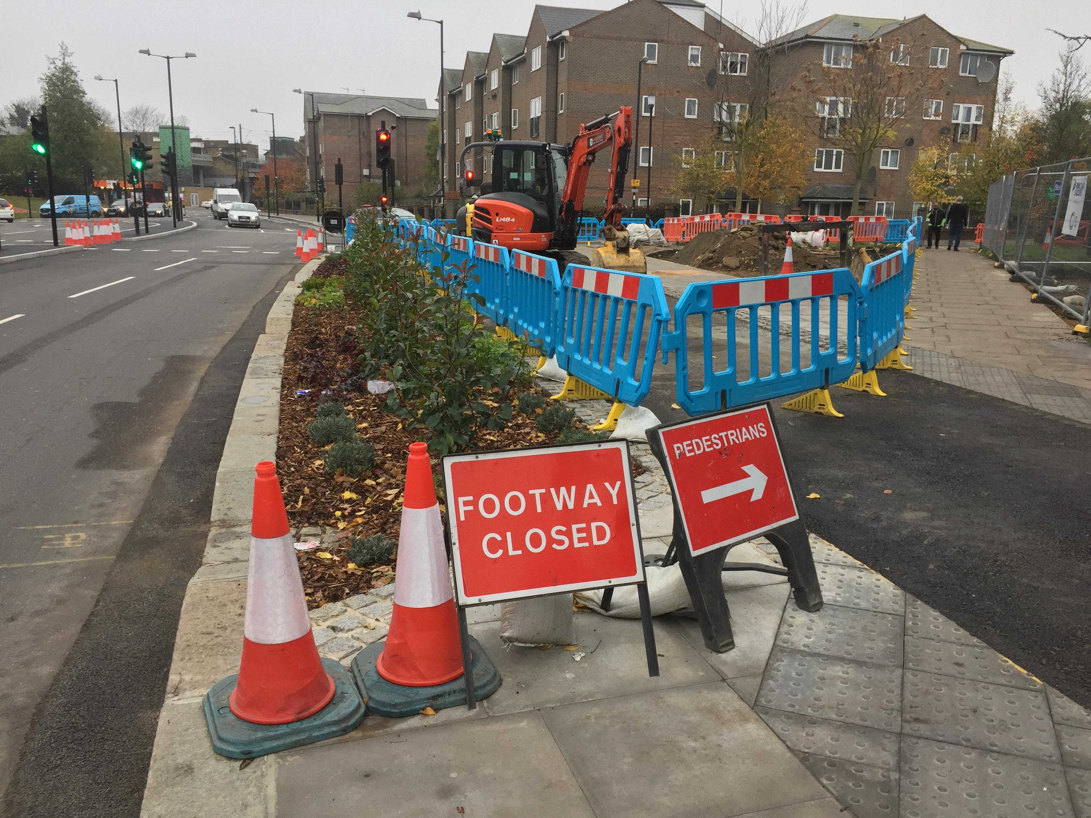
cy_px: 409
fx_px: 914
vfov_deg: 48.2
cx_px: 546
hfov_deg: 61.7
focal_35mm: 29
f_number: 2.2
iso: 50
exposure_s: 1/100
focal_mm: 4.15
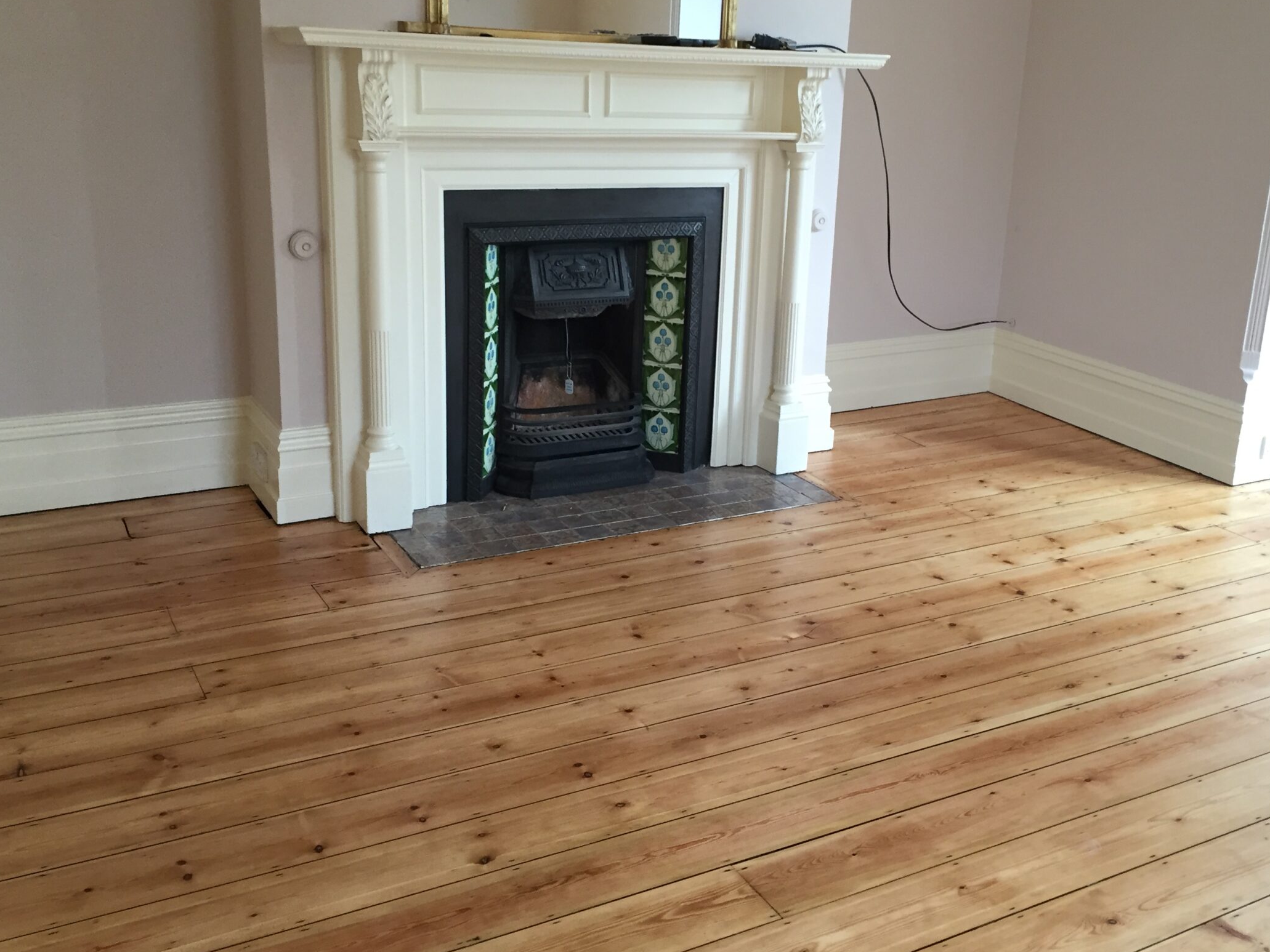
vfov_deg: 39.6
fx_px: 1321
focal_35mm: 36
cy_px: 435
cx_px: 707
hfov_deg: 51.2
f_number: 2.2
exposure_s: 1/33
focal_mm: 4.15
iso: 80
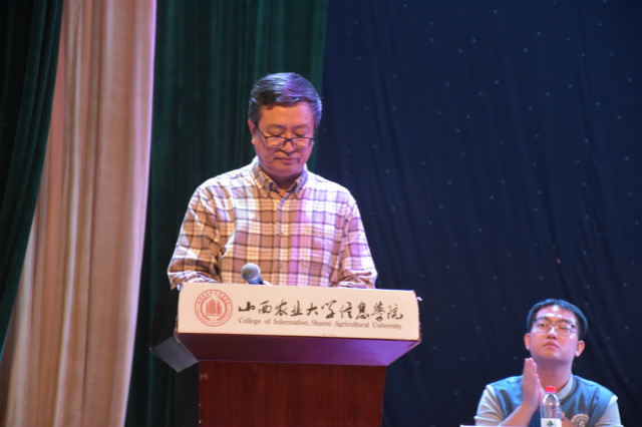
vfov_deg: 10.1
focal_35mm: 135
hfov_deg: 15.2
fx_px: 2406
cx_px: 321
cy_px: 214
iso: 2500
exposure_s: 1/60
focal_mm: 90
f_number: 5.3
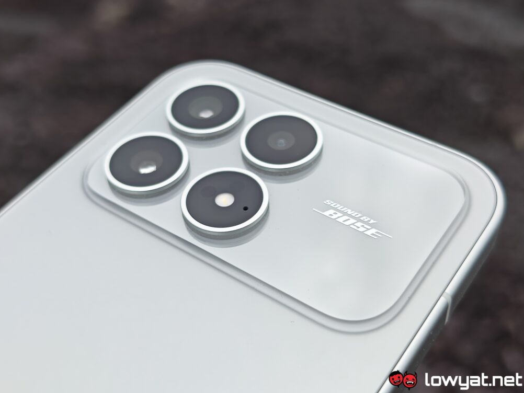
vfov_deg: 30.9
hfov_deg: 40.4
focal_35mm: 47
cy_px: 196
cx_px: 264
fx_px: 712
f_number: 1.6
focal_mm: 5.4
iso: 50
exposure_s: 1/1800
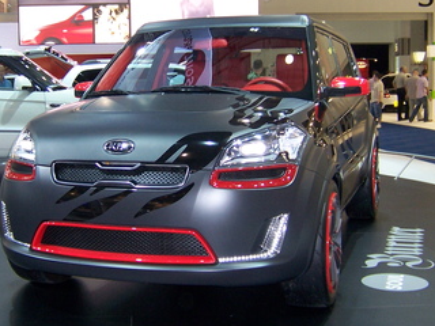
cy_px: 144
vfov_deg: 26.5
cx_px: 153
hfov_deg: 34.7
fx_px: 691
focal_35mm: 55
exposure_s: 1/60
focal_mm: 5.5
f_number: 2.8
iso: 140
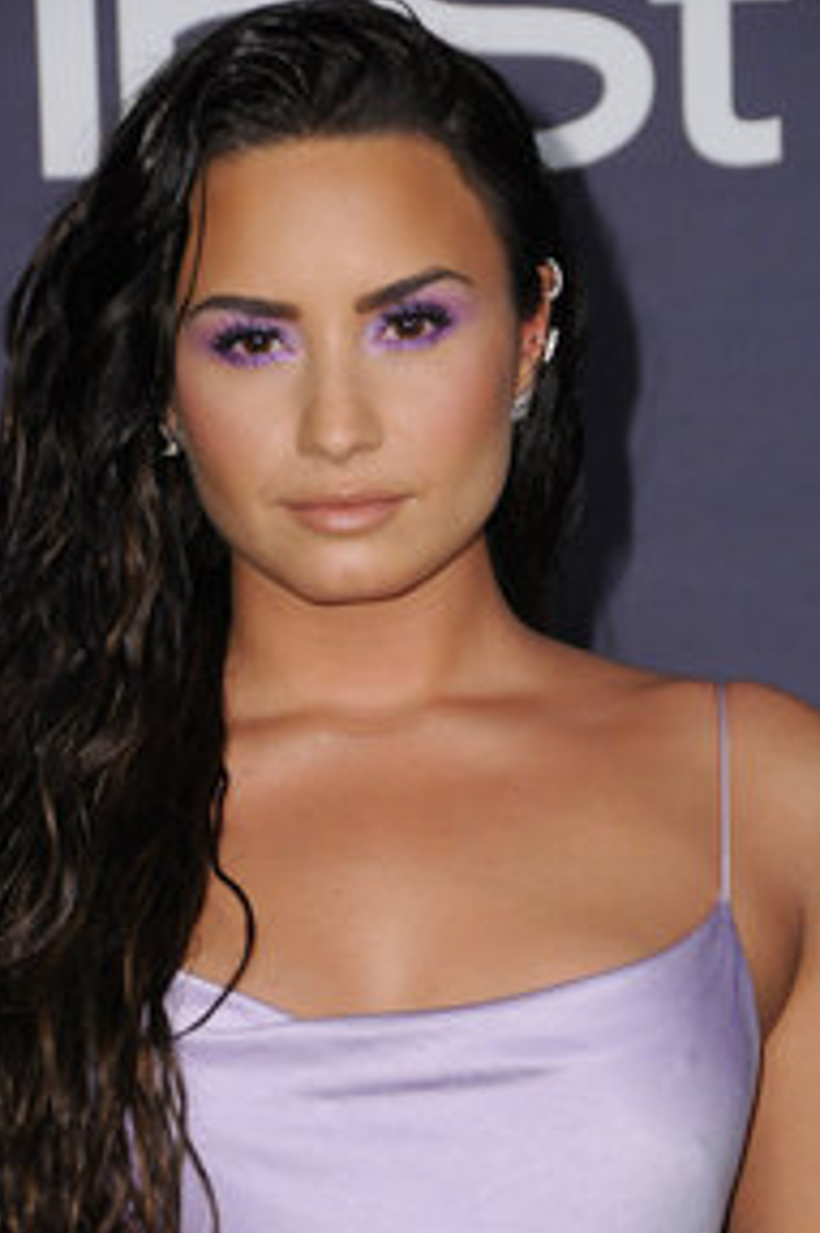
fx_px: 8004
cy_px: 752
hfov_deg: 5.9
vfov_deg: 8.8
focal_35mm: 234
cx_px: 369
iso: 1000
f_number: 7.1
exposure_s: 1/160
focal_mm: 112
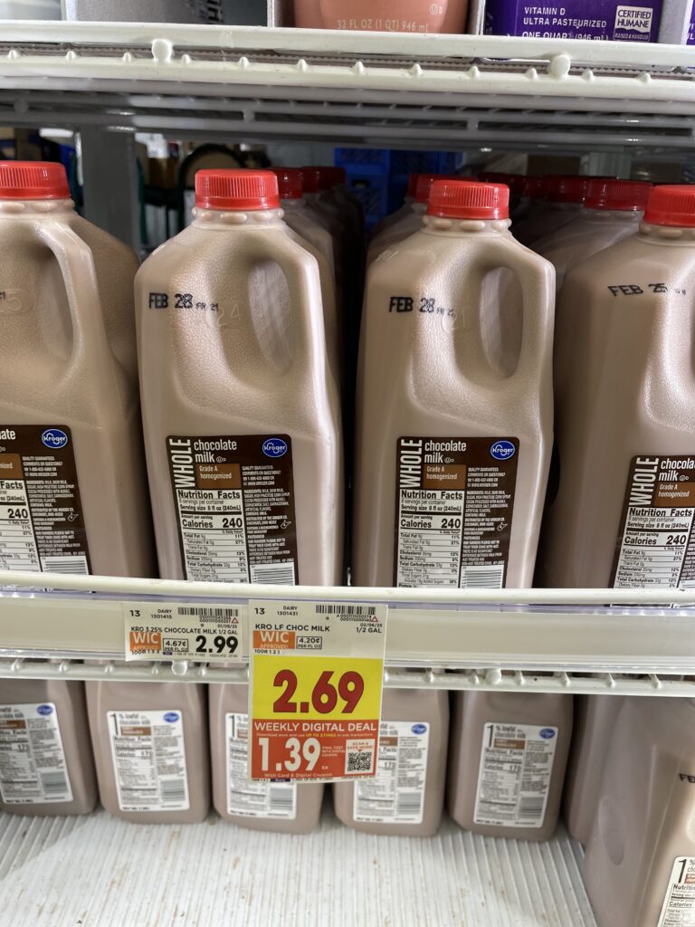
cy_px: 464
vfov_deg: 67.3
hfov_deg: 53.1
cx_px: 348
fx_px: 696
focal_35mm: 26
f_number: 1.6
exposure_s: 1/121
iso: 125
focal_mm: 4.2
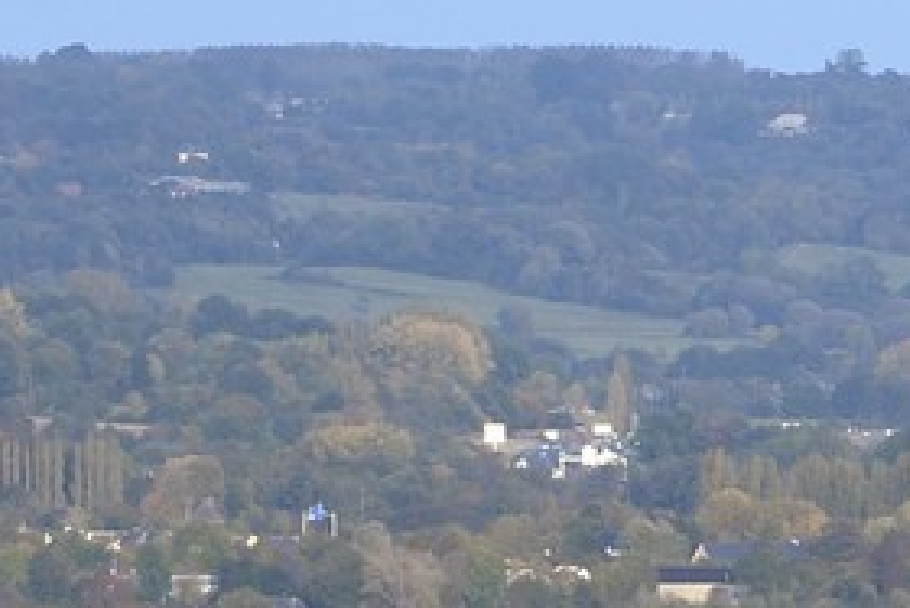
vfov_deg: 1.2
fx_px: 28881
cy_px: 1044
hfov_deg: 1.8
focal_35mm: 1142
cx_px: 2460
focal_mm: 200
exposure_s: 1/200
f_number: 8
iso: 200
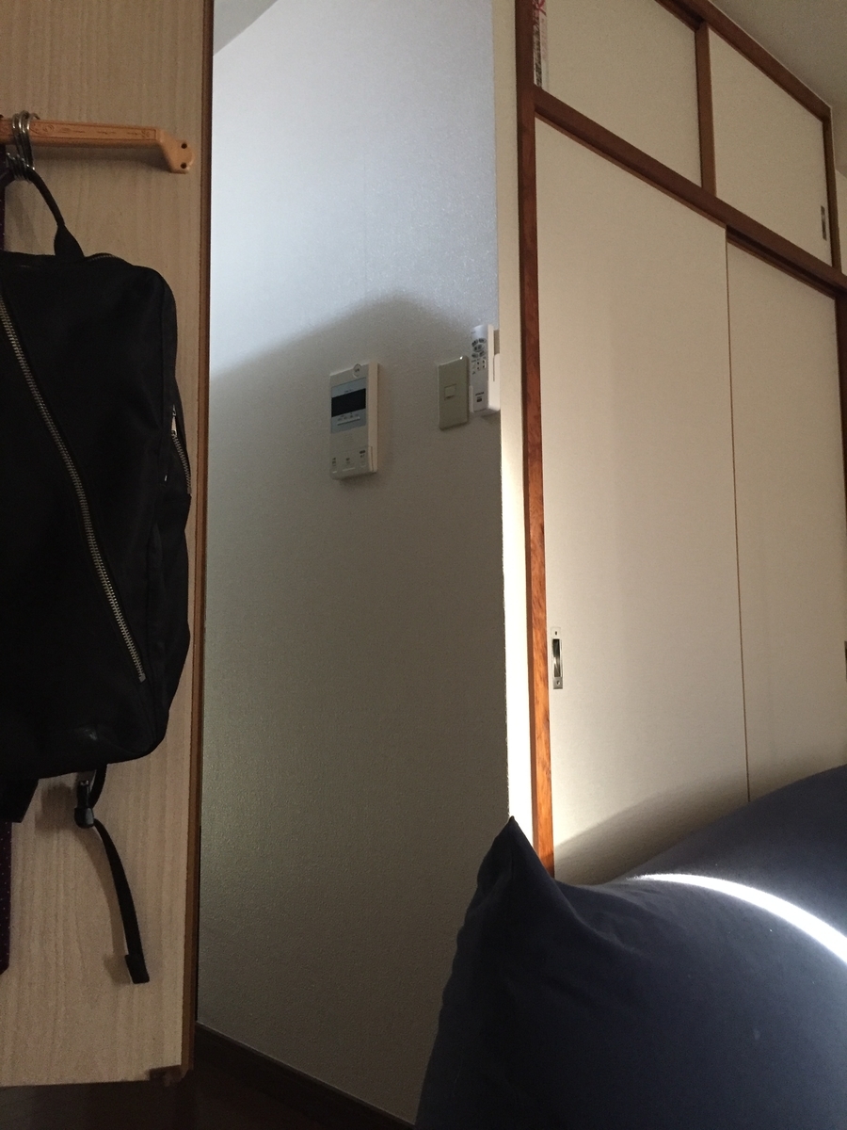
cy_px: 565
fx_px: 946
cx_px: 424
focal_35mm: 29
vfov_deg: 61.7
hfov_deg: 48.2
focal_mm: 4.15
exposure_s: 1/17
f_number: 2.2
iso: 250
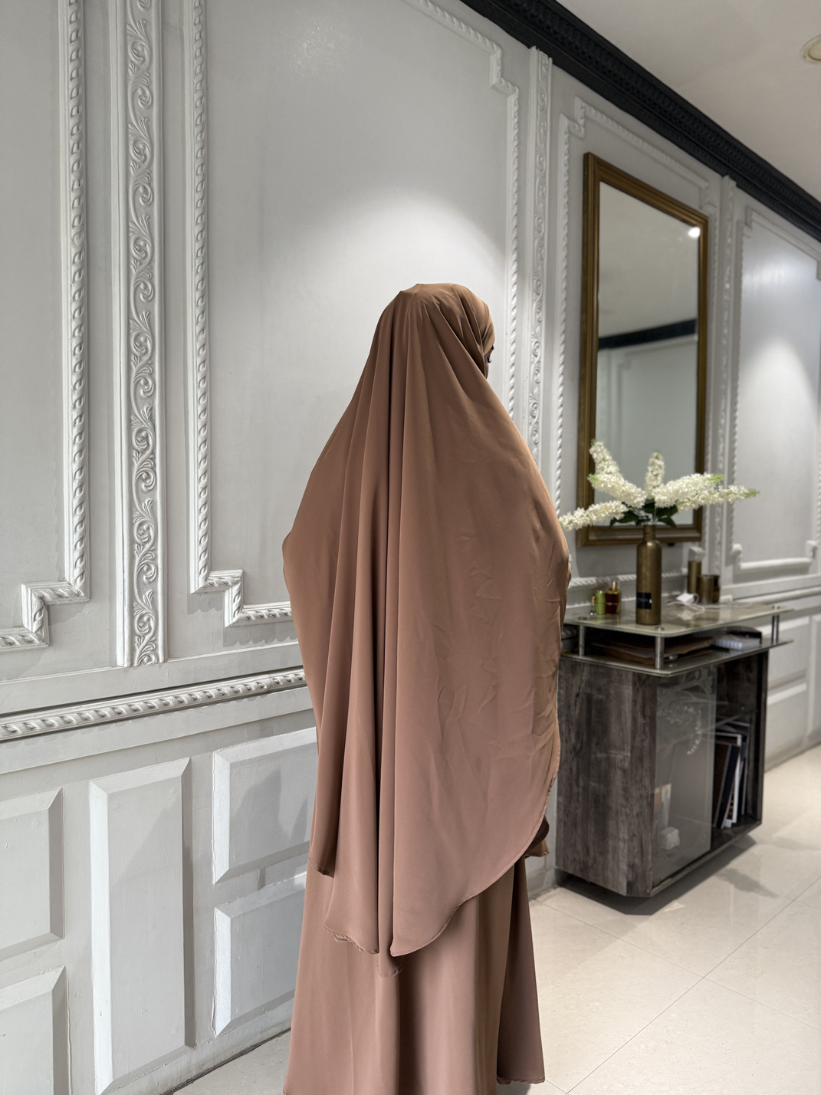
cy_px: 548
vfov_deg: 71.6
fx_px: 759
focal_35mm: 24
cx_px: 410
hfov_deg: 56.8
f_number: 1.78
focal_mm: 6.76
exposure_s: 1/91
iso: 200
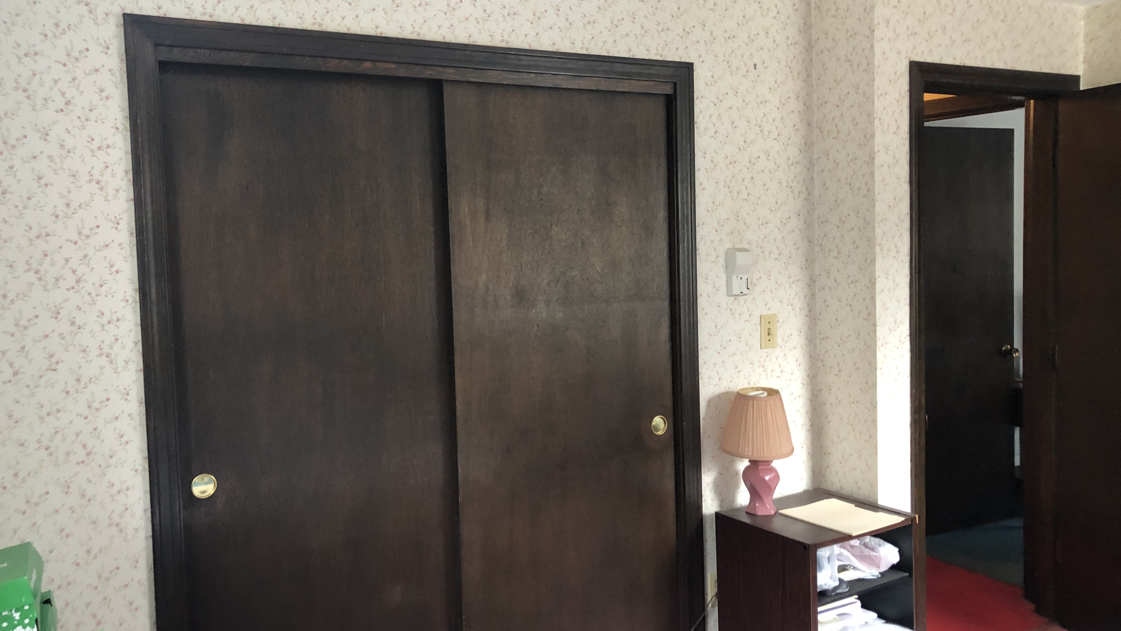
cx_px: 554
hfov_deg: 62.6
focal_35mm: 31
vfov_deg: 37.8
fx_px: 921
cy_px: 307
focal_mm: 3.99
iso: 100
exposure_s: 1/15
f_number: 1.8
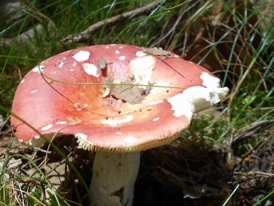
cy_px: 137
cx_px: 108
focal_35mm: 40
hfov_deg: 46.5
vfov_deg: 35.6
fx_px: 317
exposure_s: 1/250
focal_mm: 4.6
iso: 80
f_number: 3.2
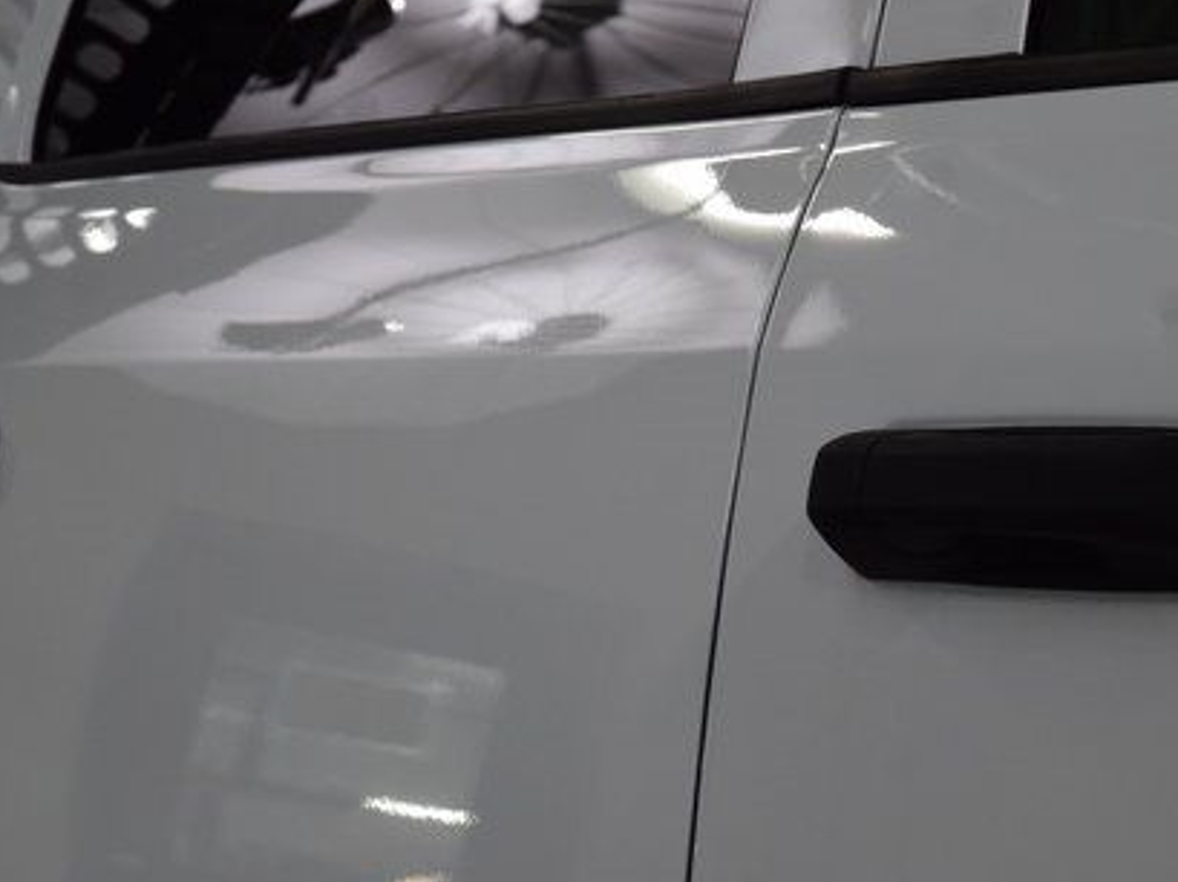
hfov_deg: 17.4
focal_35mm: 113
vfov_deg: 13.1
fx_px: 3842
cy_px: 370
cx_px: 590
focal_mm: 50
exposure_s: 1/60
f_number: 8
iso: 800
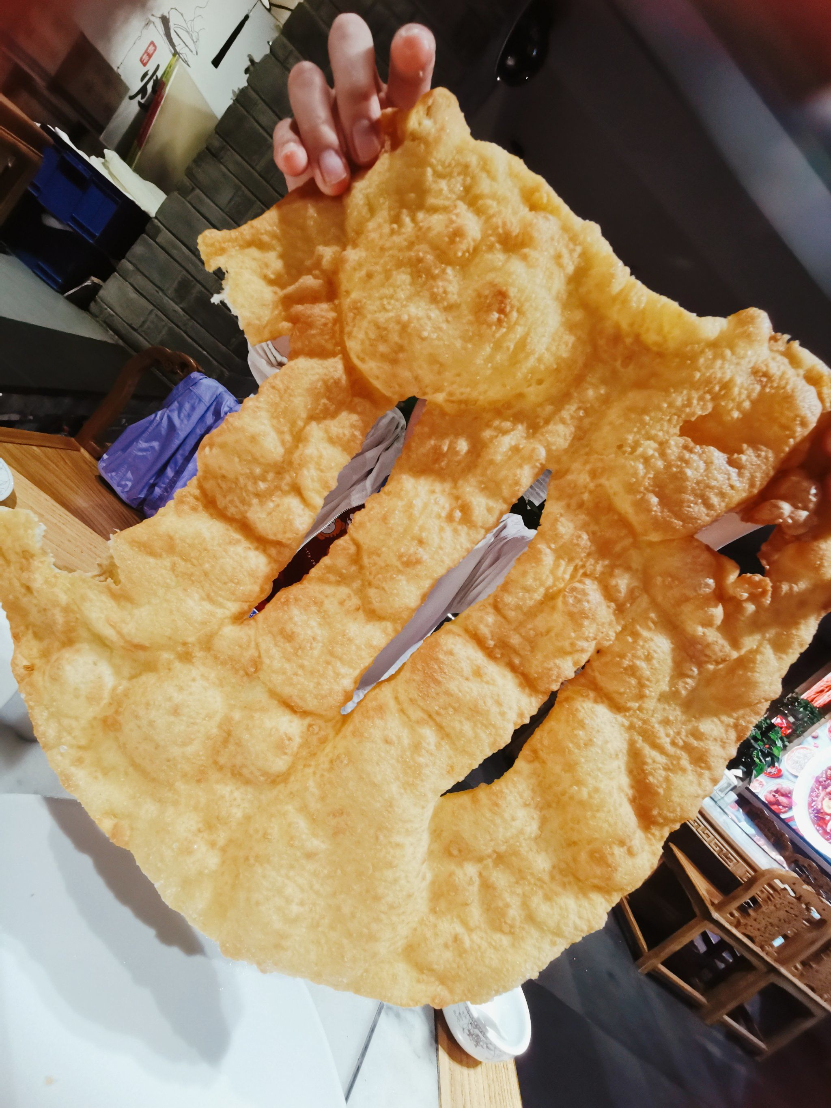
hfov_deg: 78.1
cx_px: 416
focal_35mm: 16
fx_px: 512
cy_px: 554
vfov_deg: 94.5
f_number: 2.2
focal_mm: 2.35
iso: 250
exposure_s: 1/50
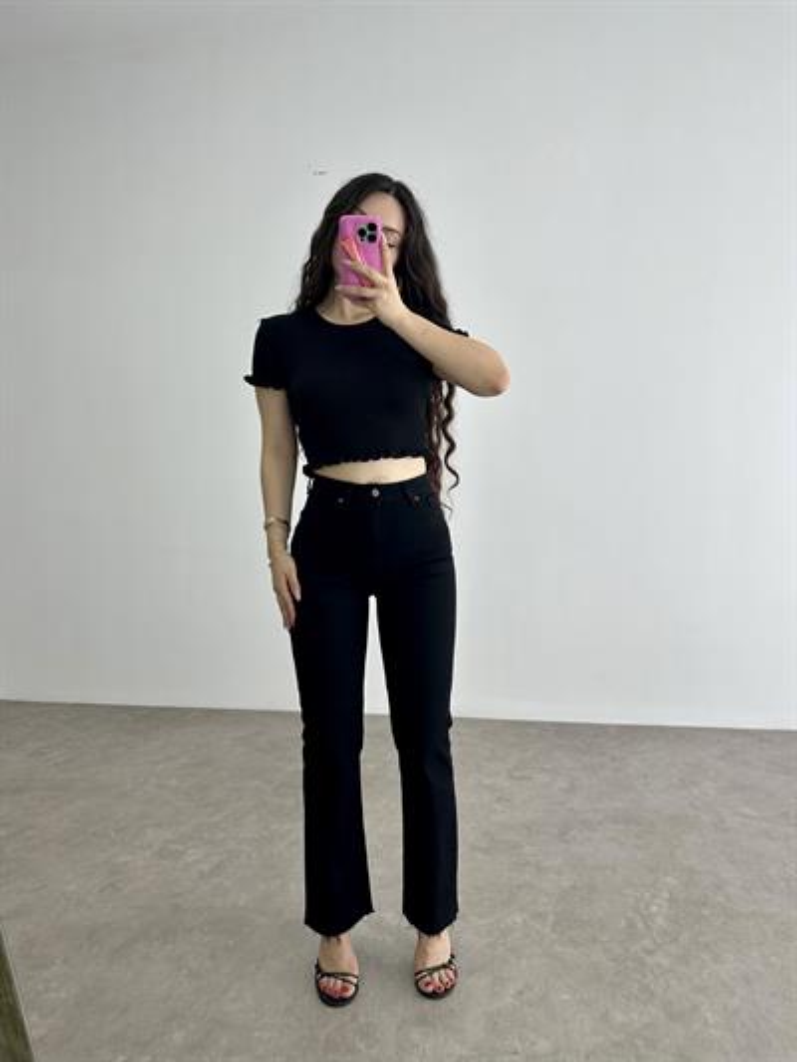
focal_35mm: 24
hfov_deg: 56.8
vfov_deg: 71.6
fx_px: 736
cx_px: 398
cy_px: 531
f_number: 1.78
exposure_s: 1/121
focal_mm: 6.86
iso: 64
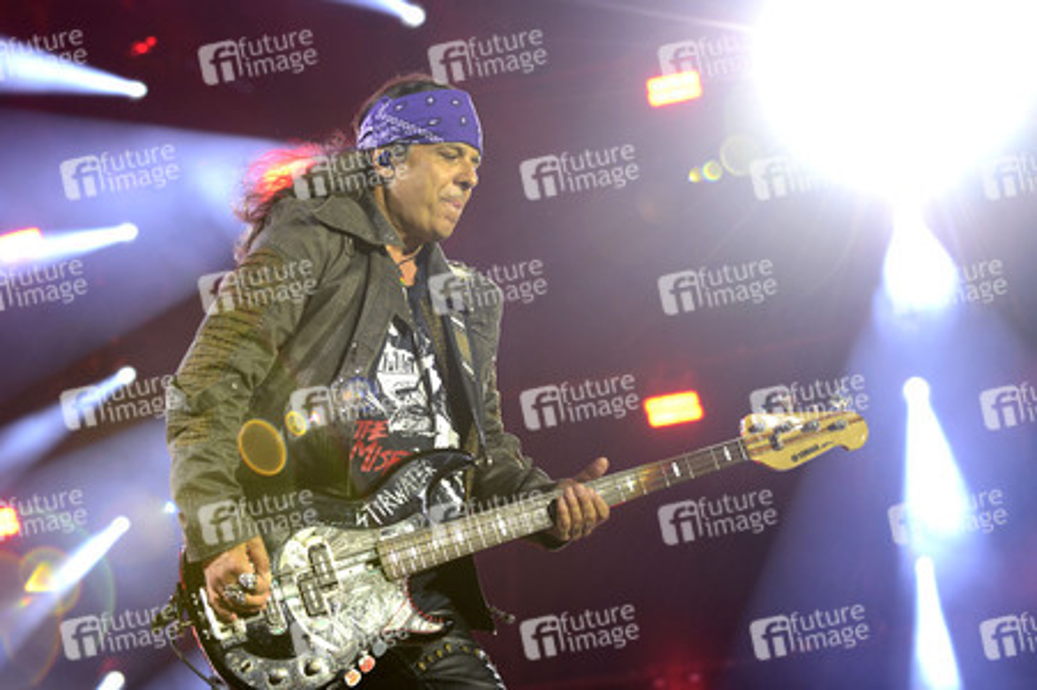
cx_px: 518
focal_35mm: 80
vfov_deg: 17.0
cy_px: 345
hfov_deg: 25.4
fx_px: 2303
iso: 1250
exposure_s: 1/640
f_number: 4
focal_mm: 80
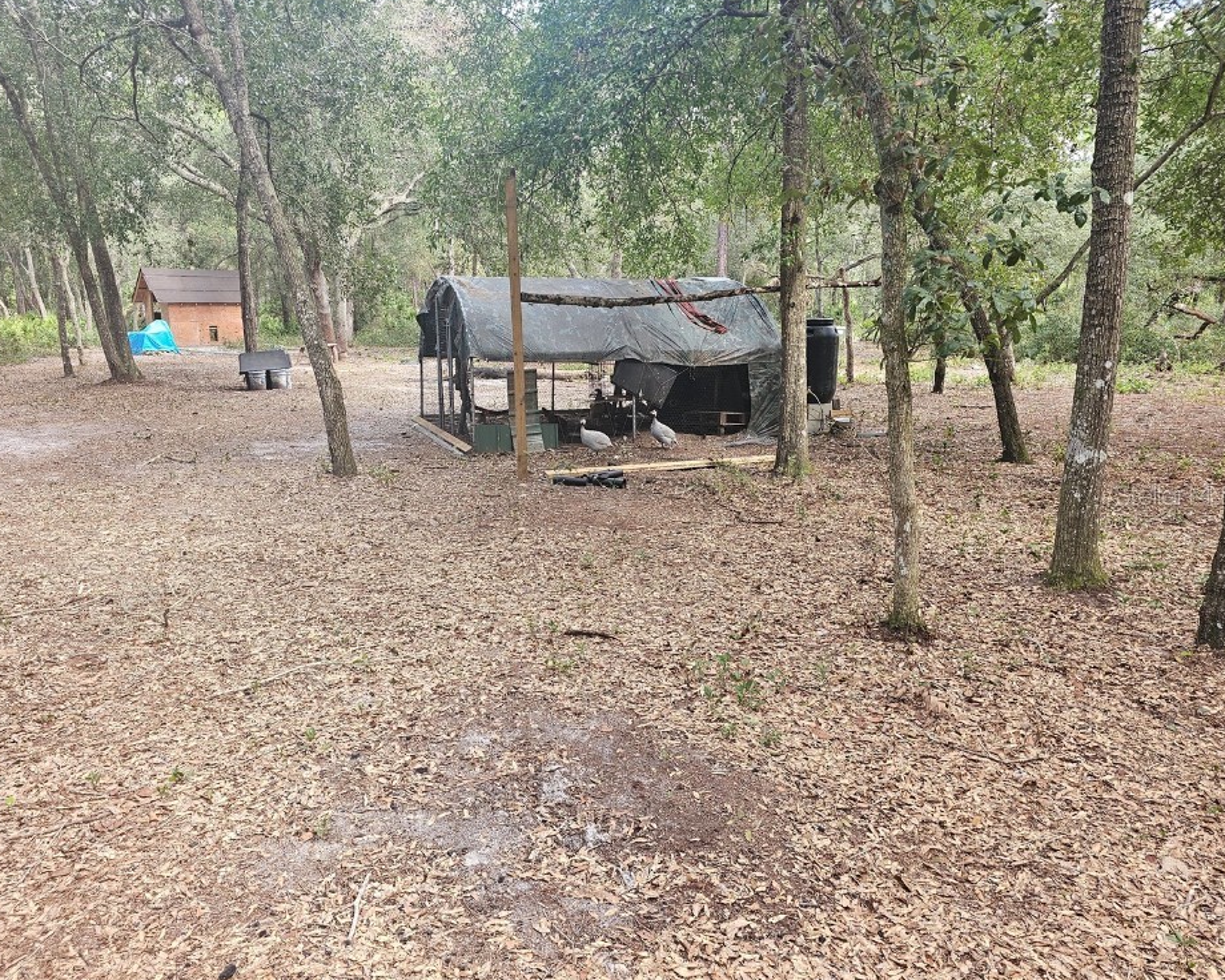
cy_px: 494
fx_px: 906
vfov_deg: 56.8
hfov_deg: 68.0
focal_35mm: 25
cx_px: 559
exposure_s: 1/180
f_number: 1.7
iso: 64
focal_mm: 6.3
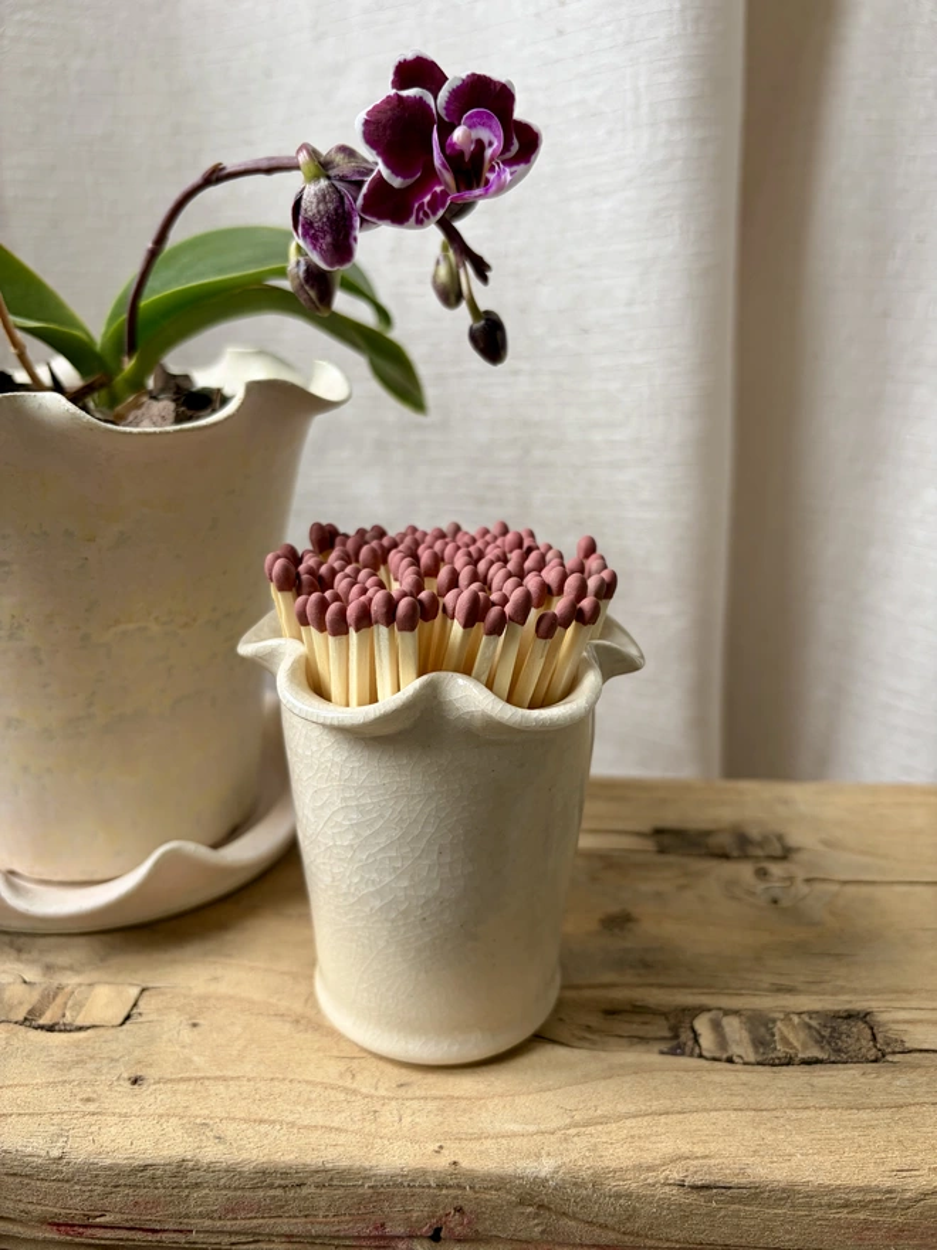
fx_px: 938
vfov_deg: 67.3
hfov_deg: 53.1
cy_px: 625
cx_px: 468
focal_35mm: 26
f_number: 1.6
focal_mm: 5.96
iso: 80
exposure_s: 1/121
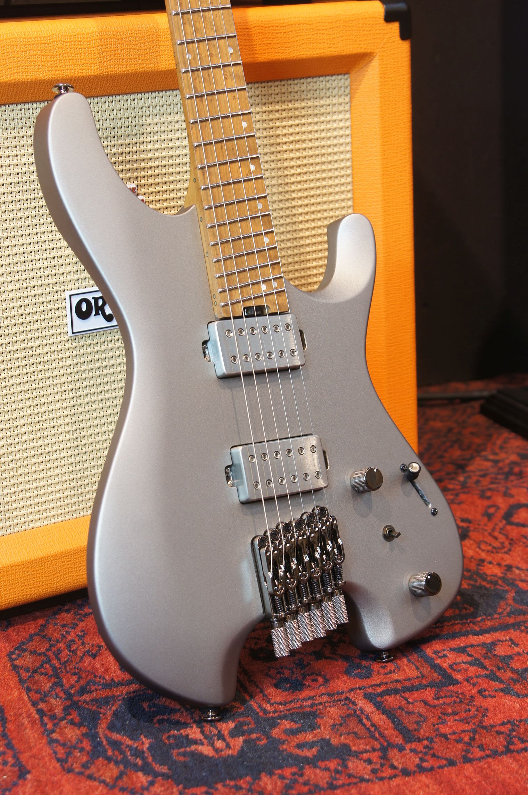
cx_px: 264
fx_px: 1654
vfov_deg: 27.0
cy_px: 398
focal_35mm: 75
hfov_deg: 18.1
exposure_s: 1/3
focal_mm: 50
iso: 100
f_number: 6.3
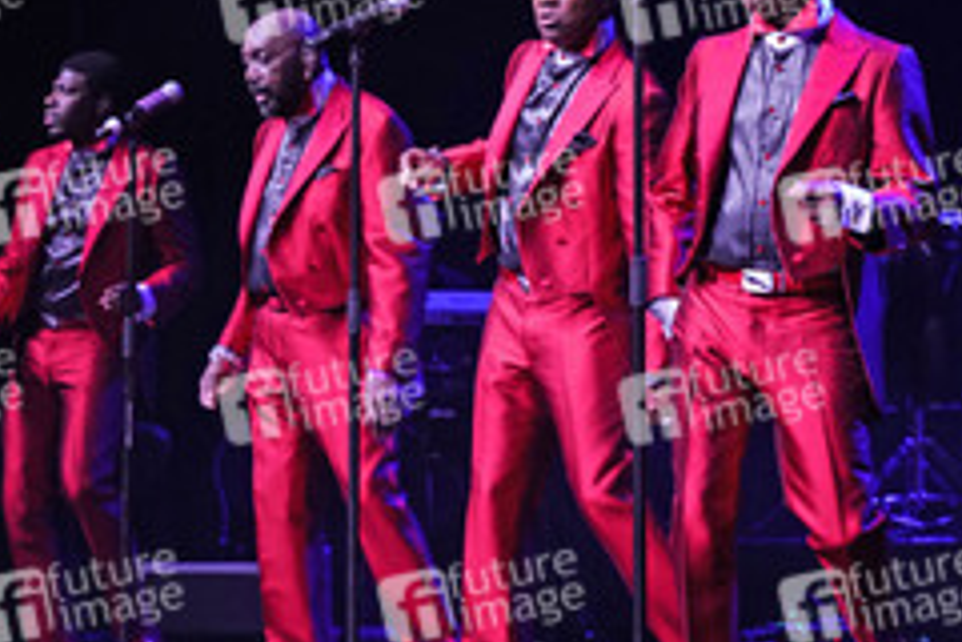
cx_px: 776
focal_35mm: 126
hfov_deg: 16.1
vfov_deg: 10.8
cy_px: 96
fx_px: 3367
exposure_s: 1/160
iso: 1600
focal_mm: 67
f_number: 5.6
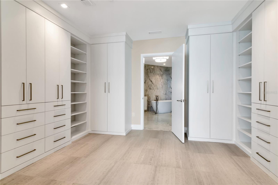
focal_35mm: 18
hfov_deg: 90.0
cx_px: 139
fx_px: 139
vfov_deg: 67.4
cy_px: 92
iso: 800
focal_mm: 12
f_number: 14
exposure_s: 1/6
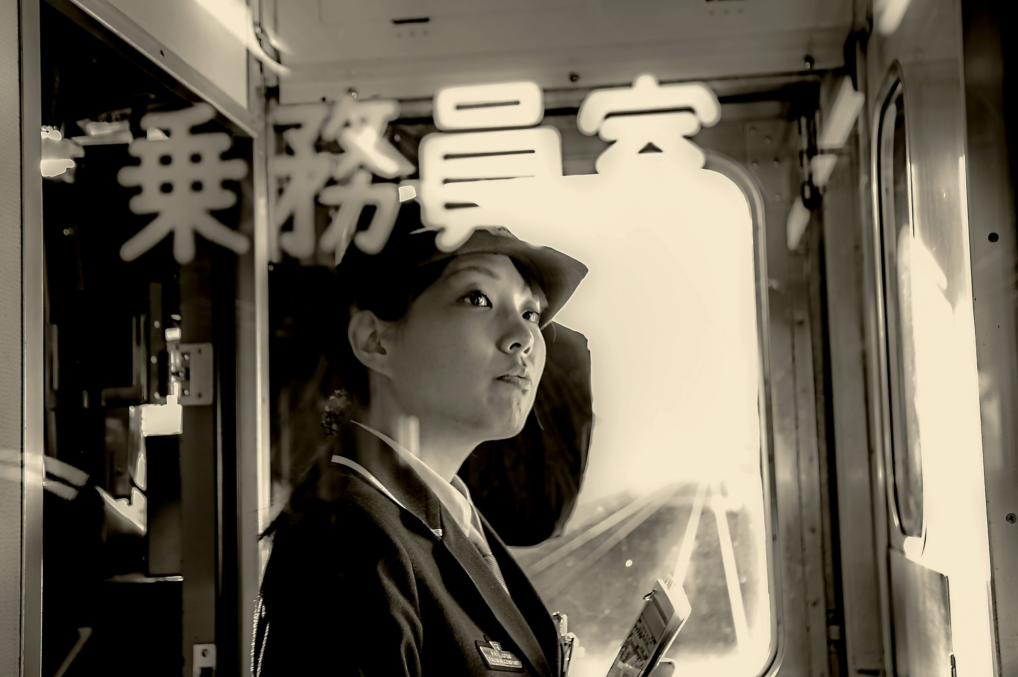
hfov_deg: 40.4
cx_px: 509
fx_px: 1384
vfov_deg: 27.5
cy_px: 338
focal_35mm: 49
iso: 800
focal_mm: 33
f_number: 3.5
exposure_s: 1/40
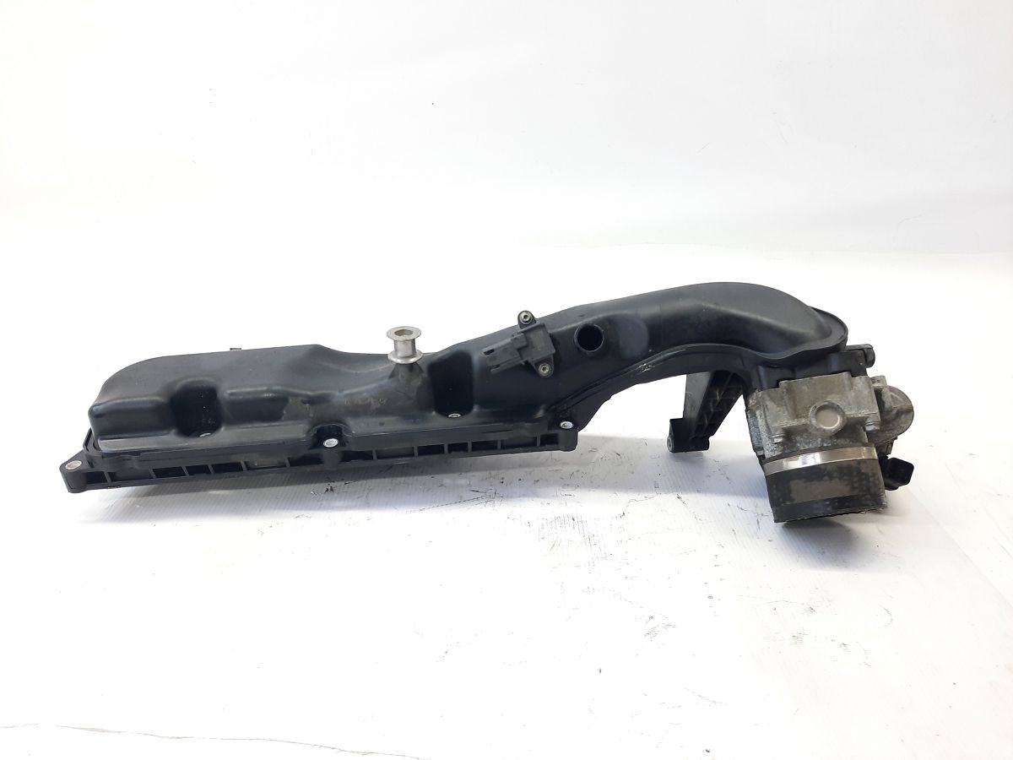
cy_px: 380
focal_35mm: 25
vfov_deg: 54.9
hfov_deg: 69.4
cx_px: 506
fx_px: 732
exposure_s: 1/50
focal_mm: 4.6
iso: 100
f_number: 2
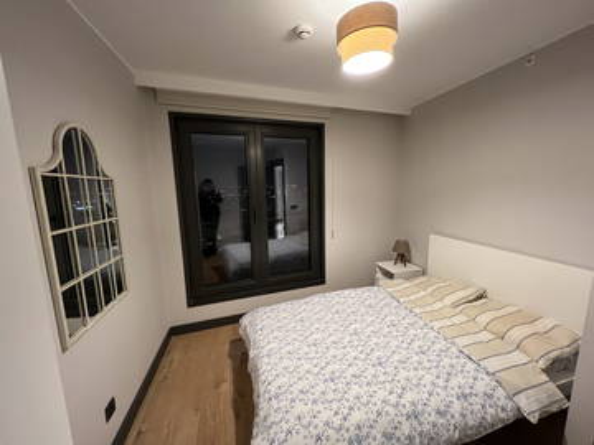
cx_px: 297
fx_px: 223
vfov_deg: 89.9
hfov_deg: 106.2
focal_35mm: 13
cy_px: 222
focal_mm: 1.57
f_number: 1.8
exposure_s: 1/33
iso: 800
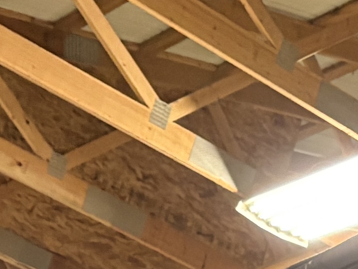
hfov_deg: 10.7
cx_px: 738
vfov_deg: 8.5
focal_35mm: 167
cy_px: 486
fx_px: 1727
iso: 640
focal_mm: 5.96
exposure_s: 1/37
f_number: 1.6
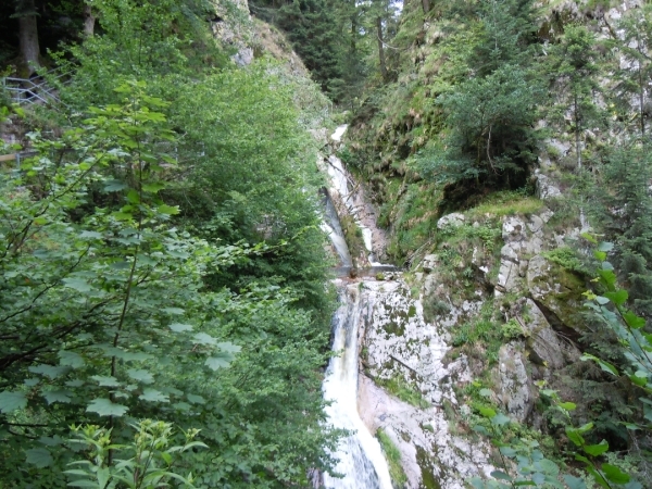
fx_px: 565
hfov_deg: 60.0
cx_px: 326
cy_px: 244
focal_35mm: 30
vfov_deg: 46.8
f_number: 3.5
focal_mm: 5.4
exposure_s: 1/60
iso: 100
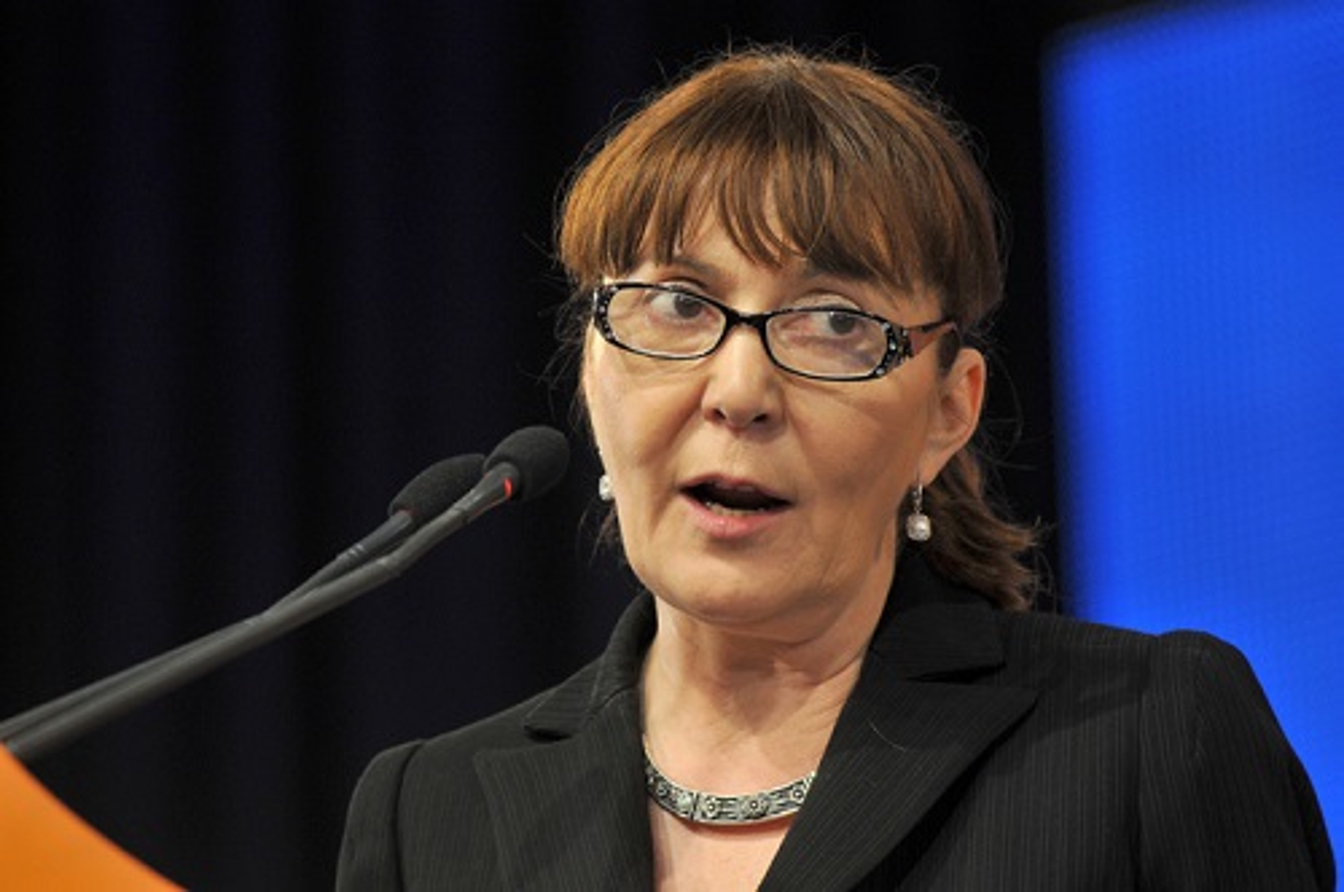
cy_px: 446
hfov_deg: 6.9
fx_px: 11185
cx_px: 672
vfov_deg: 4.6
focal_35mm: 300
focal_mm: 200
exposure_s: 1/125
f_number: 4.5
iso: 500
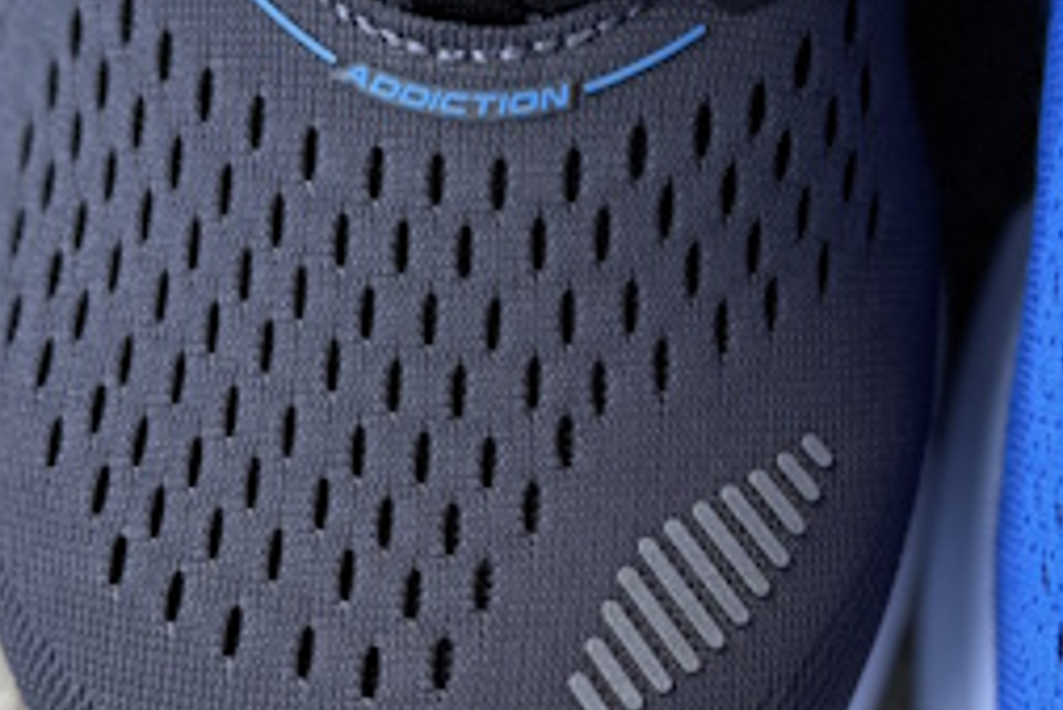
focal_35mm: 74
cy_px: 376
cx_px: 945
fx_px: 2186
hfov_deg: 26.5
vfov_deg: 18.4
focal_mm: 6.76
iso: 80
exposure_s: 1/263
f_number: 1.78
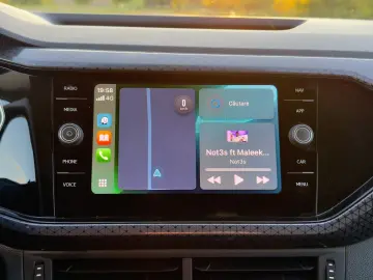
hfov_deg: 44.8
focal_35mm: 42
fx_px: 453
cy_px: 140
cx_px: 186
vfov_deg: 34.3
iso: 100
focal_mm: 6.76
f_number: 1.78
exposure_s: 1/83
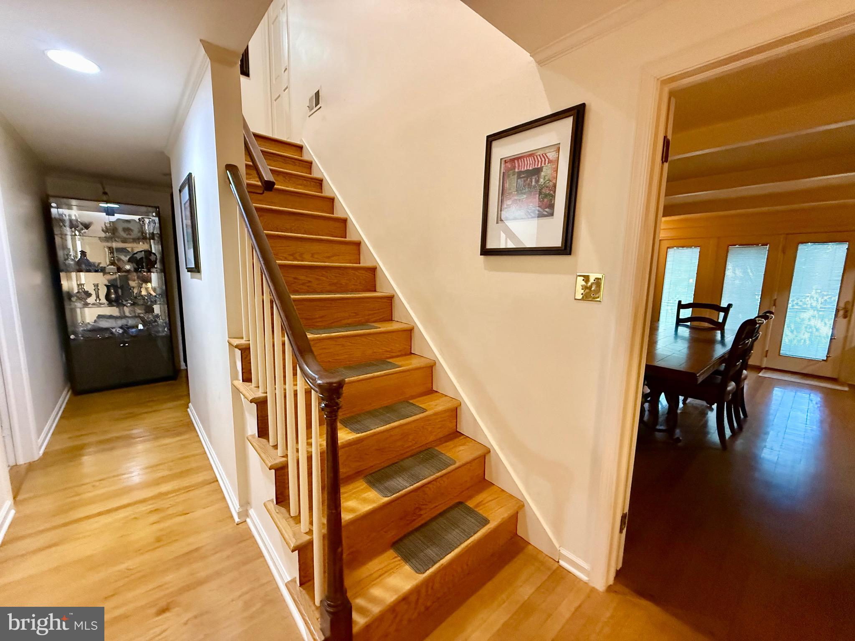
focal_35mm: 14
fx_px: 346
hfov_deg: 102.1
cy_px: 320
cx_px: 428
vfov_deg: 85.7
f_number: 2.2
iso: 800
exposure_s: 1/60
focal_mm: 2.22
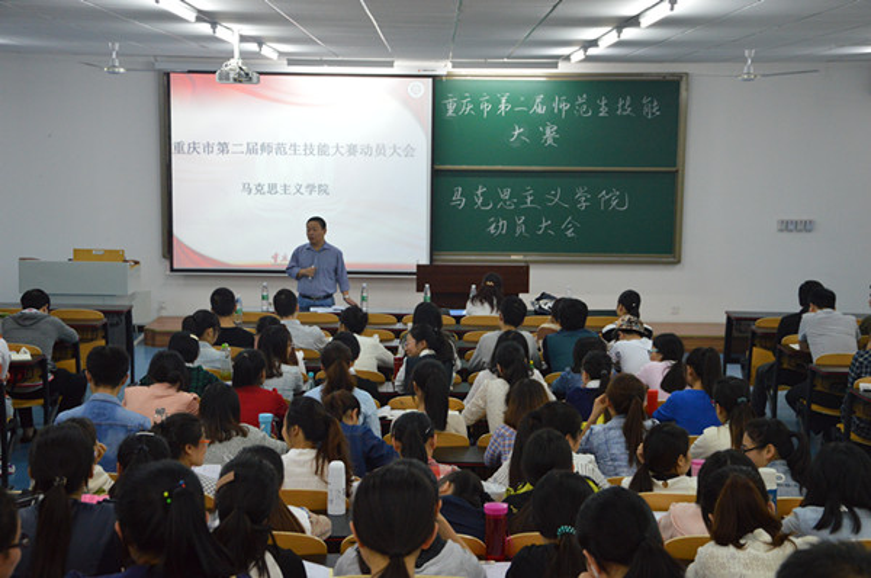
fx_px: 1377
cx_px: 436
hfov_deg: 35.1
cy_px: 289
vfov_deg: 23.7
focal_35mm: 57
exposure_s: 1/60
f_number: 4.5
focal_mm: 38
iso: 1250
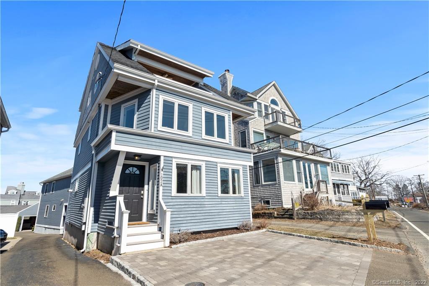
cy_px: 143
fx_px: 226
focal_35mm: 19
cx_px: 214
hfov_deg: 86.9
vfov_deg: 64.5
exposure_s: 1/160
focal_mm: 19
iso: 100
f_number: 7.1
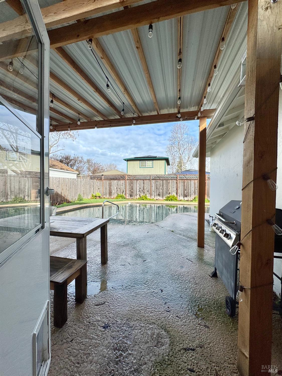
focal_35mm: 14
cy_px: 188
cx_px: 141
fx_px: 152
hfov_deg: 85.7
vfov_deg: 102.1
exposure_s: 1/1048
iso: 40
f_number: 2.2
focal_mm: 2.22
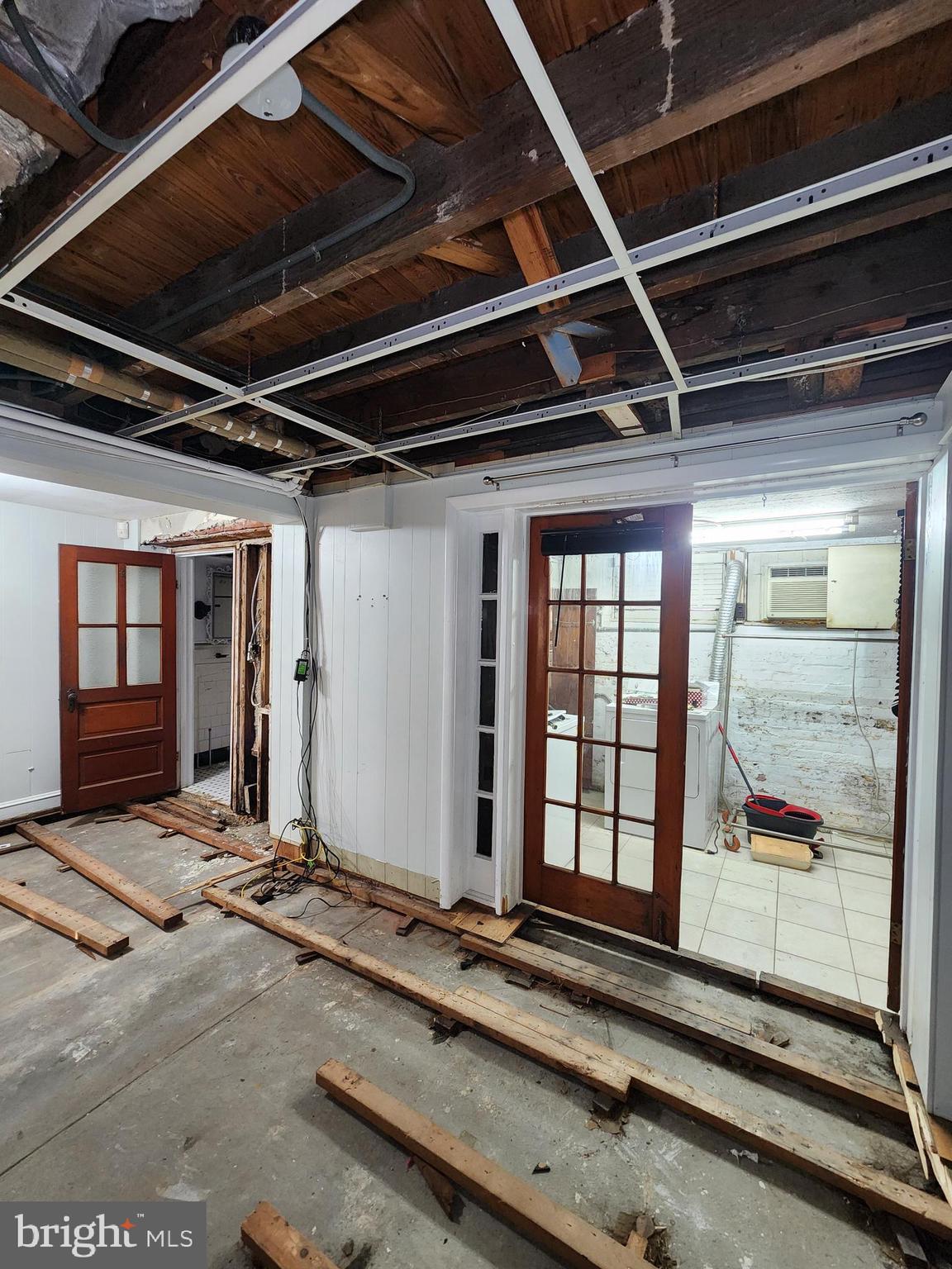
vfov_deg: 106.2
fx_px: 477
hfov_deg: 89.9
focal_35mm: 13
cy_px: 634
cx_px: 476
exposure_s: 1/30
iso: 320
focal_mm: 2.2
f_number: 2.2
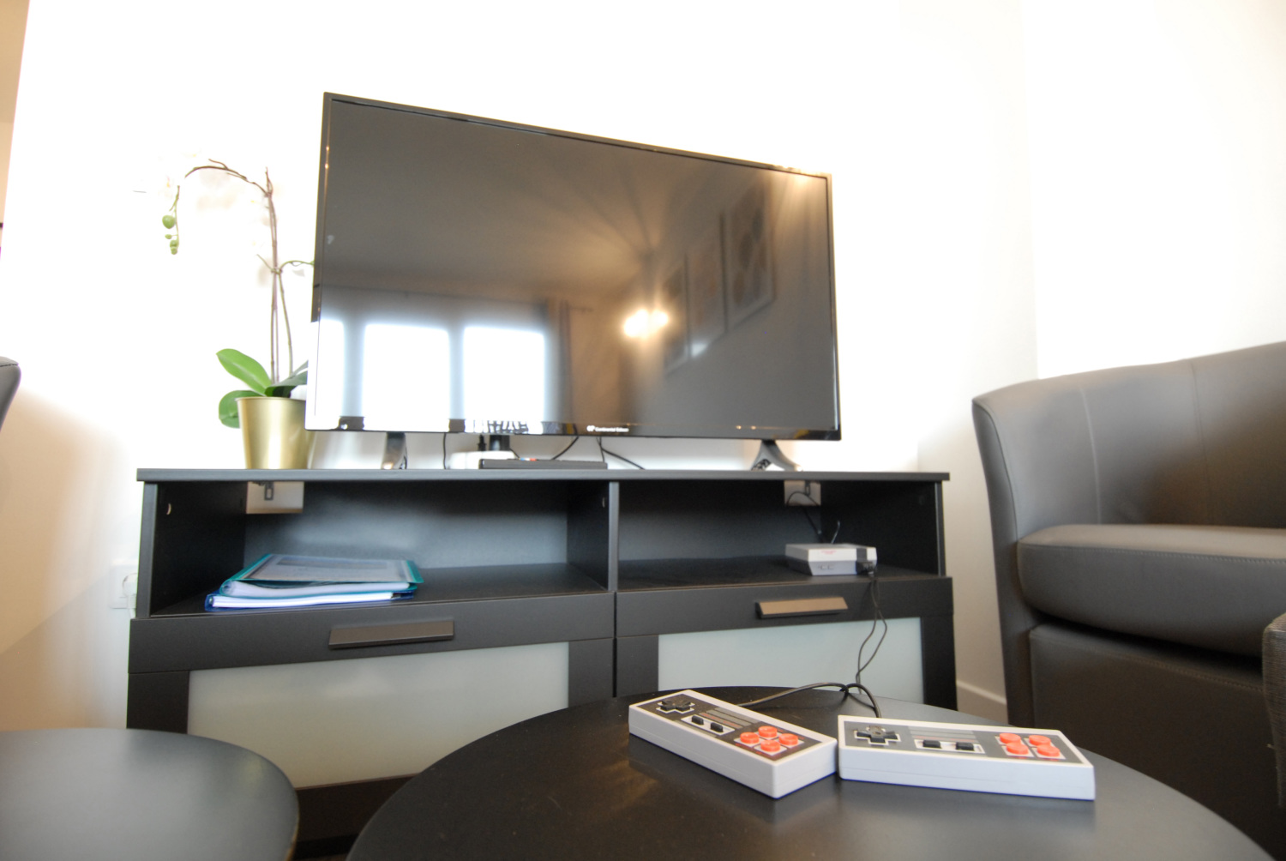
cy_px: 430
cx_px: 643
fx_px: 644
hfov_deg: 89.9
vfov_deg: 67.5
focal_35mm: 18
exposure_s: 1/6
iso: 500
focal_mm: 12
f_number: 4
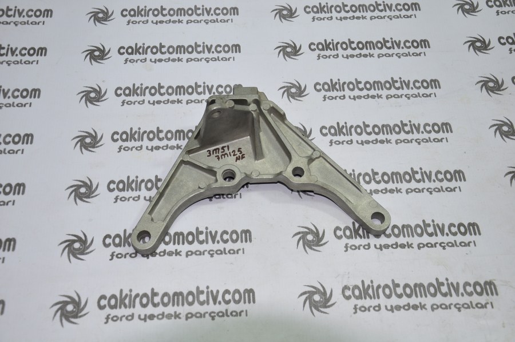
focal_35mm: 48
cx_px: 258
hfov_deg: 41.2
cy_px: 171
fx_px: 686
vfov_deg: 28.0
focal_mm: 32
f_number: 5.6
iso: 200
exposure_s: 1/50
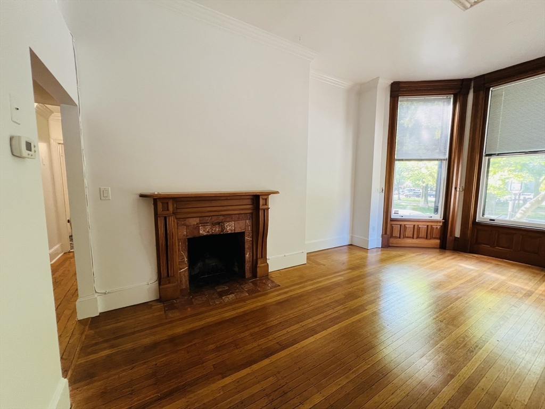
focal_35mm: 13
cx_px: 272
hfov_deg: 106.2
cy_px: 204
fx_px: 205
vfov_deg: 89.9
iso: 200
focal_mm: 1.57
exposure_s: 1/99
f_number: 1.8
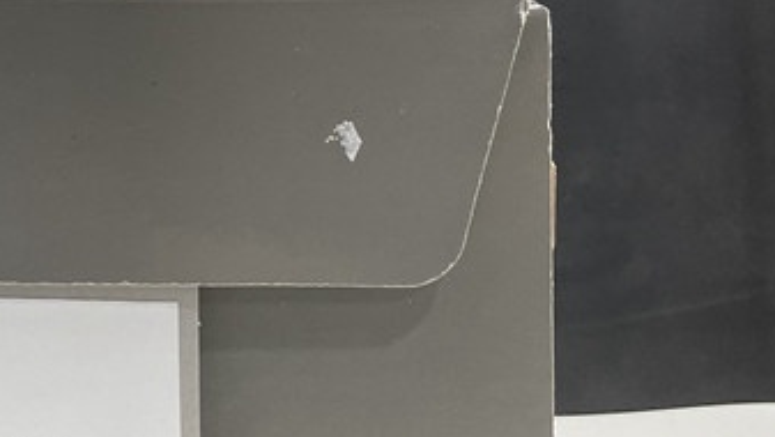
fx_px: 1727
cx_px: -287
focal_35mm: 84
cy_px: 48
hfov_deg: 22.1
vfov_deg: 14.3
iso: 80
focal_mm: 4.2
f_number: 1.6
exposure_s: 1/100
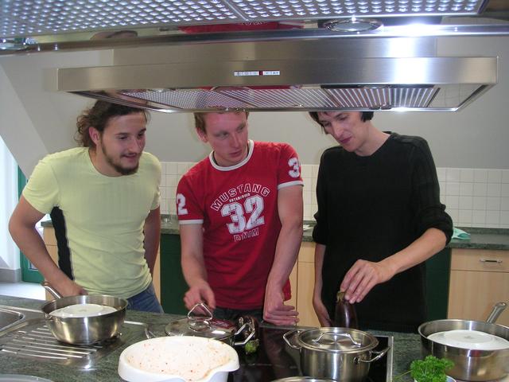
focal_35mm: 37
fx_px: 544
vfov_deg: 38.7
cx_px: 254
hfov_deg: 50.1
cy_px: 191
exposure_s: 1/45
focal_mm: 5.7
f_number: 2.8
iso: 160
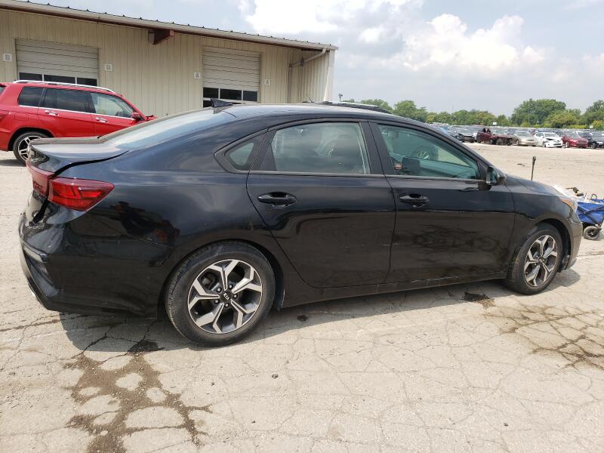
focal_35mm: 26
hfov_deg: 67.3
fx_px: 454
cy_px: 226
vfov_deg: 53.1
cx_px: 302
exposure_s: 1/2500
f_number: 1.5
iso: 50
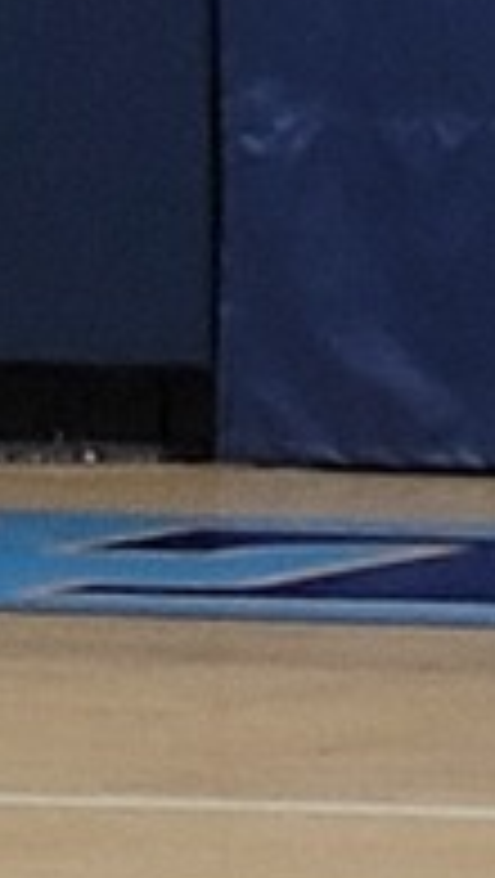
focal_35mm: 435
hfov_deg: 2.8
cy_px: 937
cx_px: -1062
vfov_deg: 4.9
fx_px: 10128
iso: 80
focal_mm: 7.12
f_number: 2.4
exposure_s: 1/60
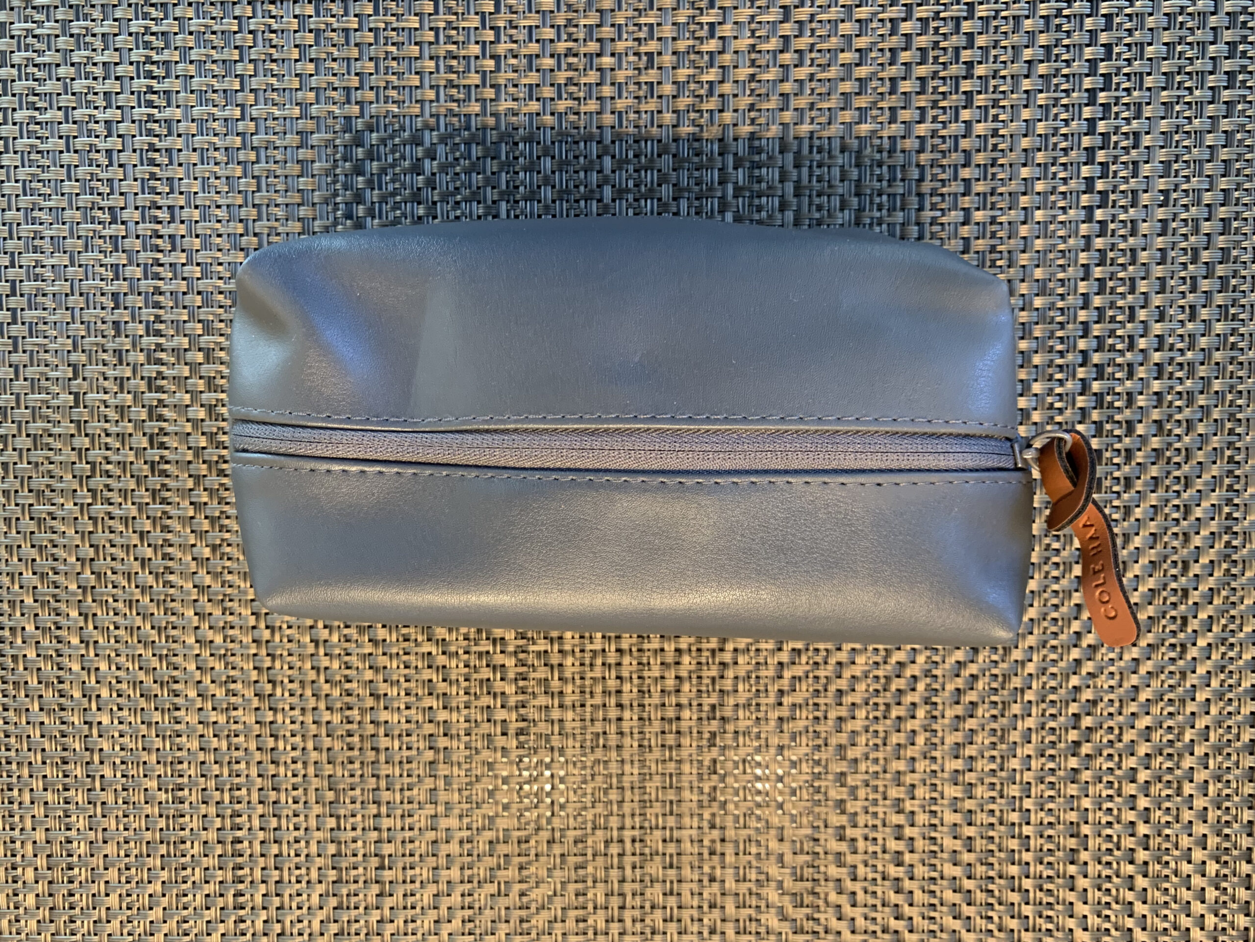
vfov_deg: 53.1
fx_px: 943
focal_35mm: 26
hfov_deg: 67.3
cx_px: 628
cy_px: 471
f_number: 1.8
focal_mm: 4.25
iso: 160
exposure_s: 1/50
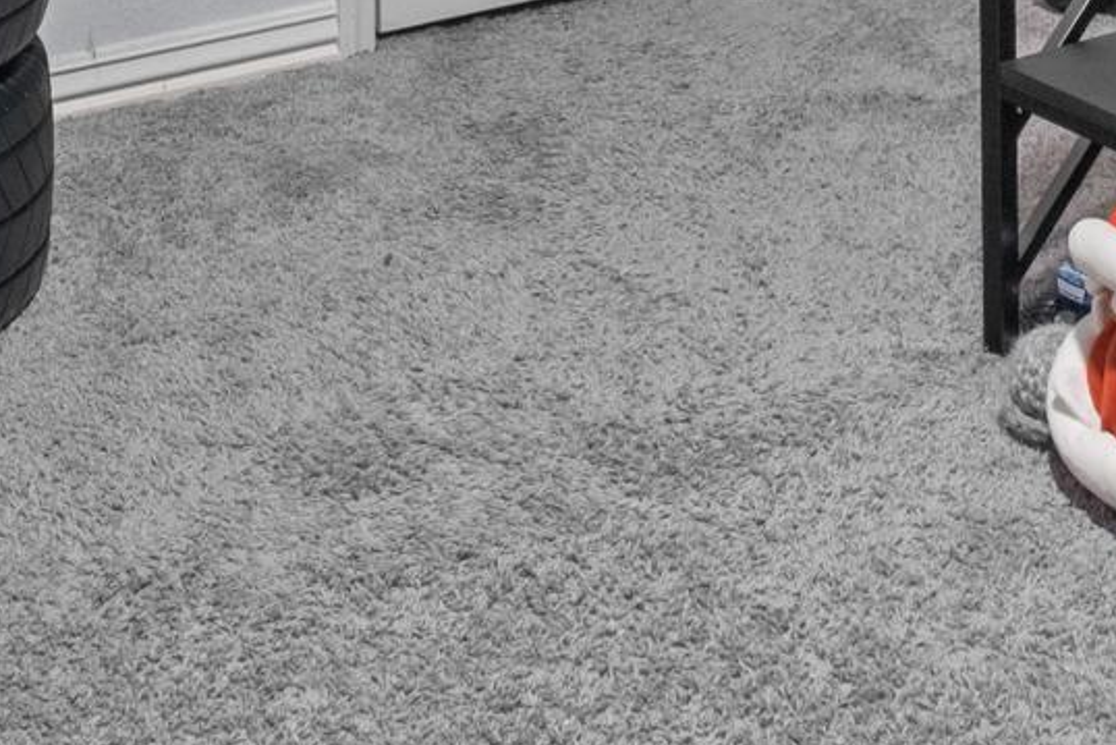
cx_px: 278
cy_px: -935
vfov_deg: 13.5
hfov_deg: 25.4
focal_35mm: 79
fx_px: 2450
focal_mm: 11
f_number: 10
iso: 800
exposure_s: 3
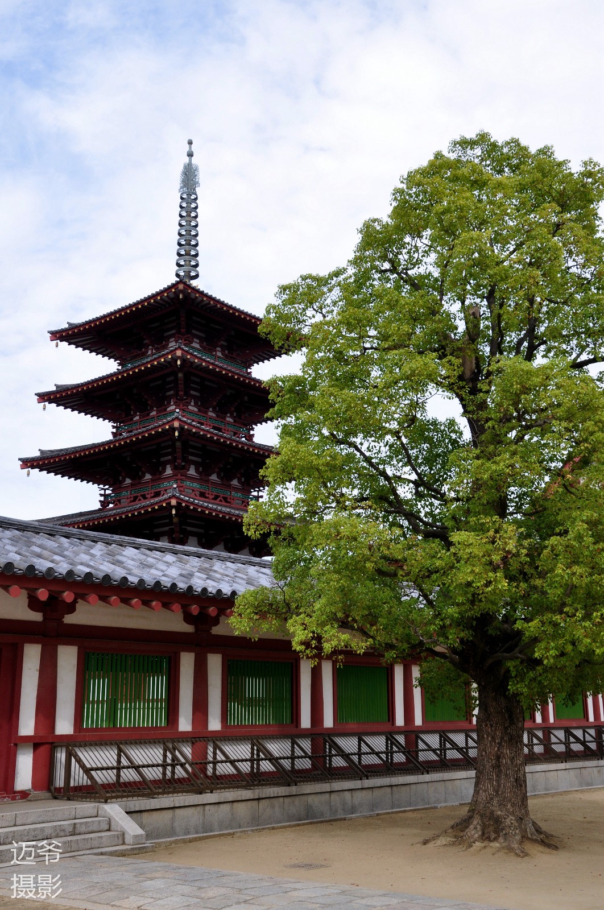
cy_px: 455
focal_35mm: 39
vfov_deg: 49.6
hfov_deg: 34.1
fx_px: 984
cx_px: 302
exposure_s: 1/160
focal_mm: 26
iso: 200
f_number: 9
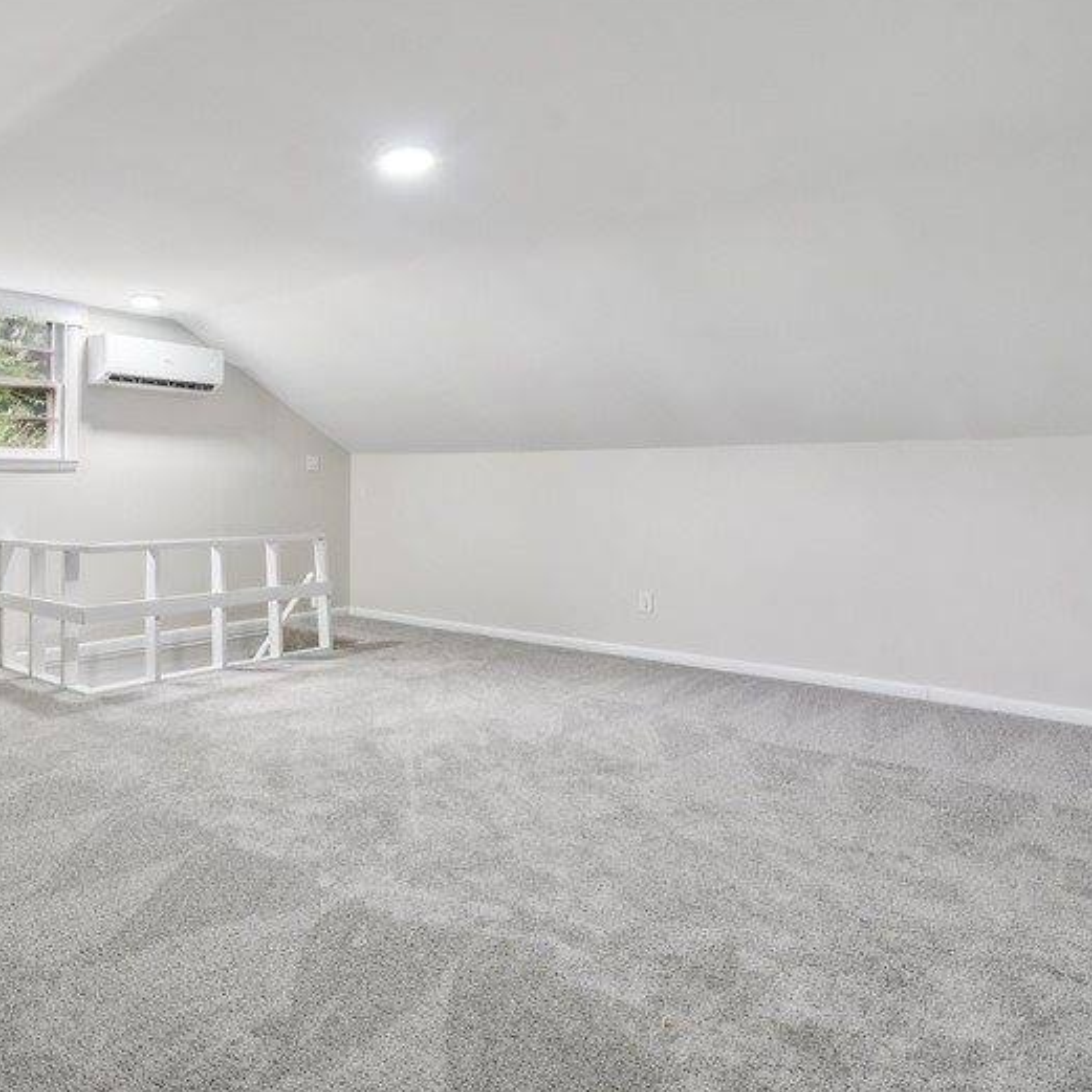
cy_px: 492
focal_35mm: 23
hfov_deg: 62.8
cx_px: 256
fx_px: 821
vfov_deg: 67.1
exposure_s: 1/4
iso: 160
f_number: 8
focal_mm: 13
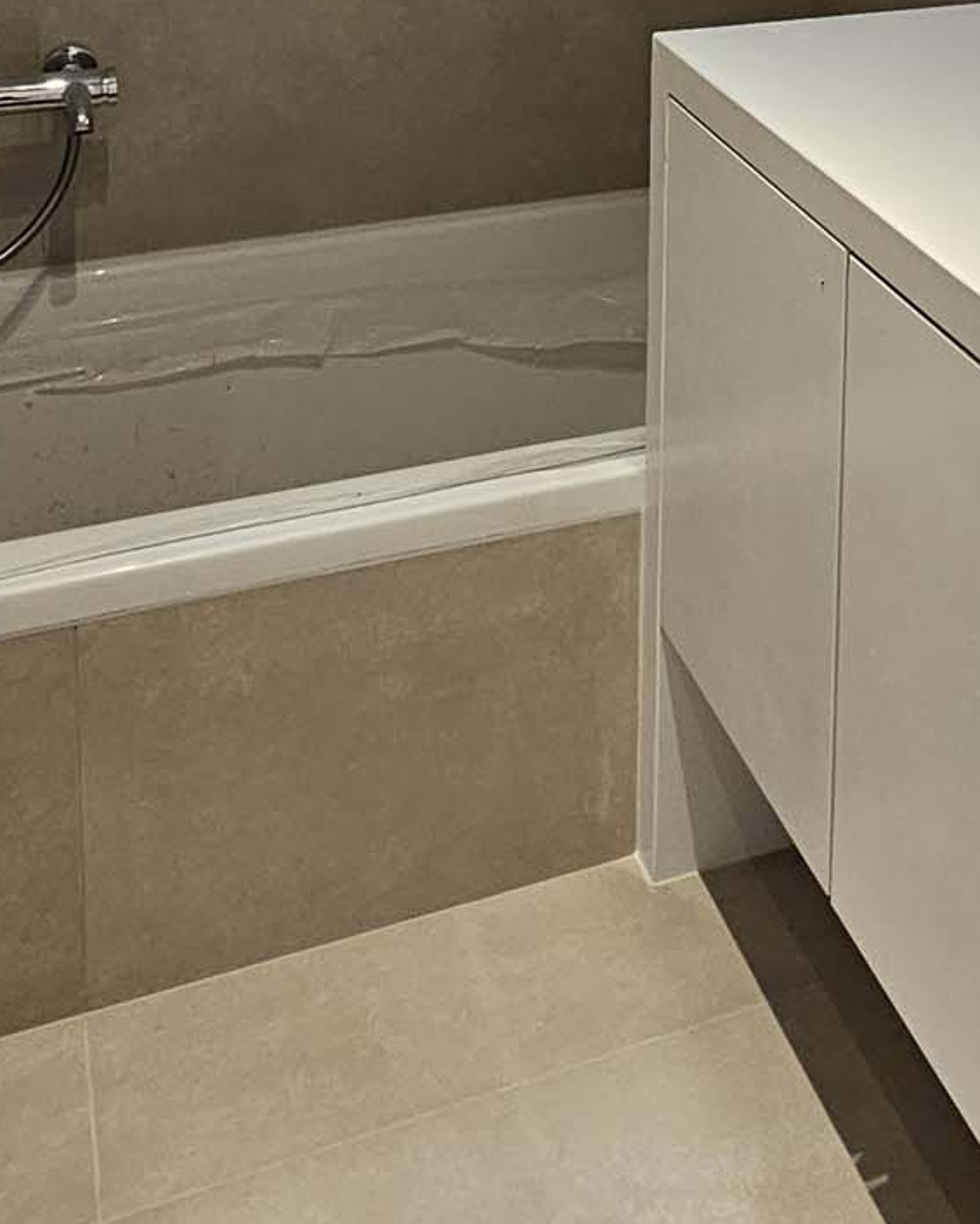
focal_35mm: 46
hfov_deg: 31.7
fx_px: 1667
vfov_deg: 33.8
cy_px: -187
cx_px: 810
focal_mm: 2.2
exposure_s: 1/100
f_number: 2.2
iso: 200
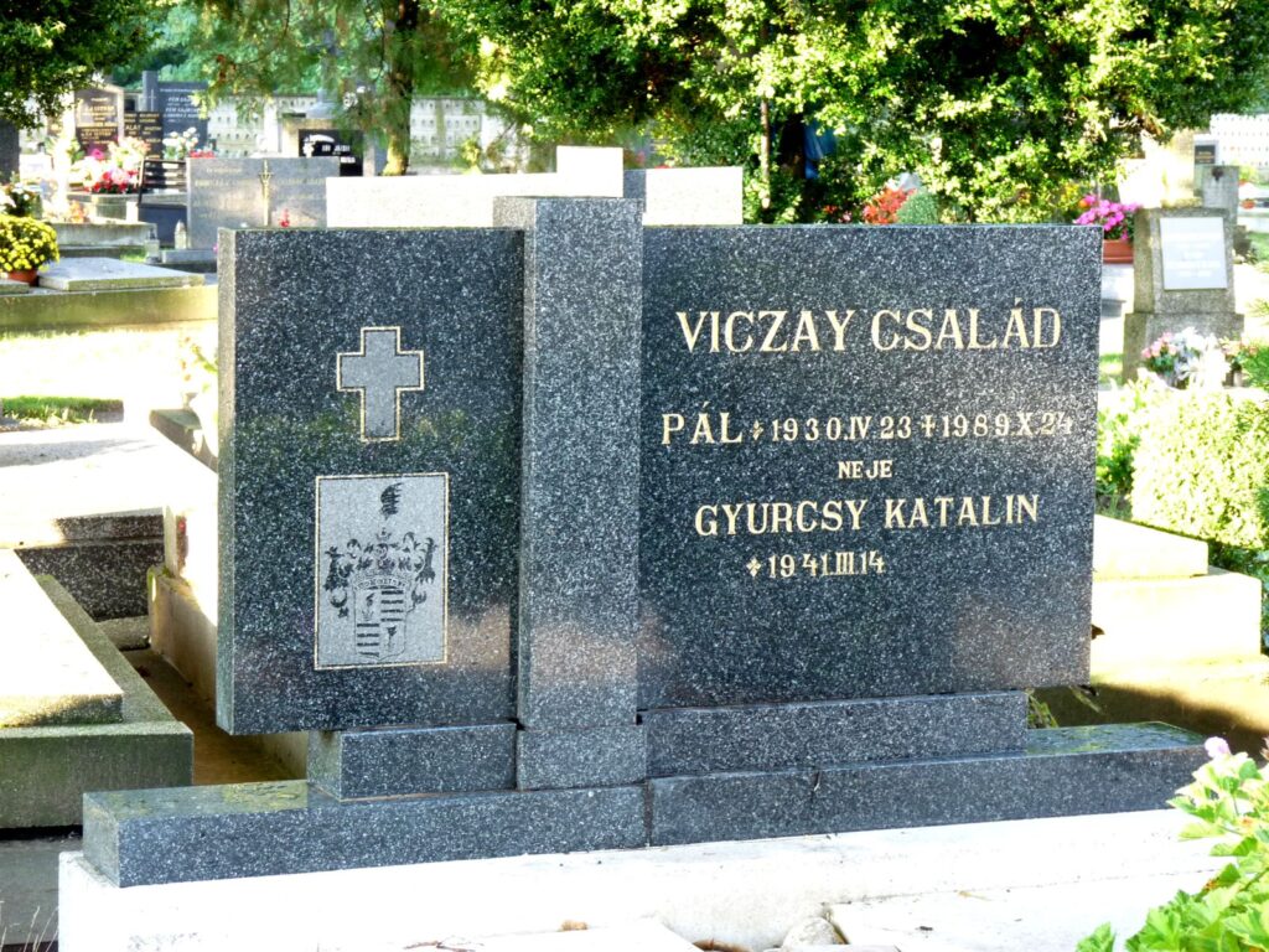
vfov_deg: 14.6
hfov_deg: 19.4
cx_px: 634
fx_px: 3703
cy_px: 476
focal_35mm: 101
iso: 200
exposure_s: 1/40
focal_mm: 18
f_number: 3.6
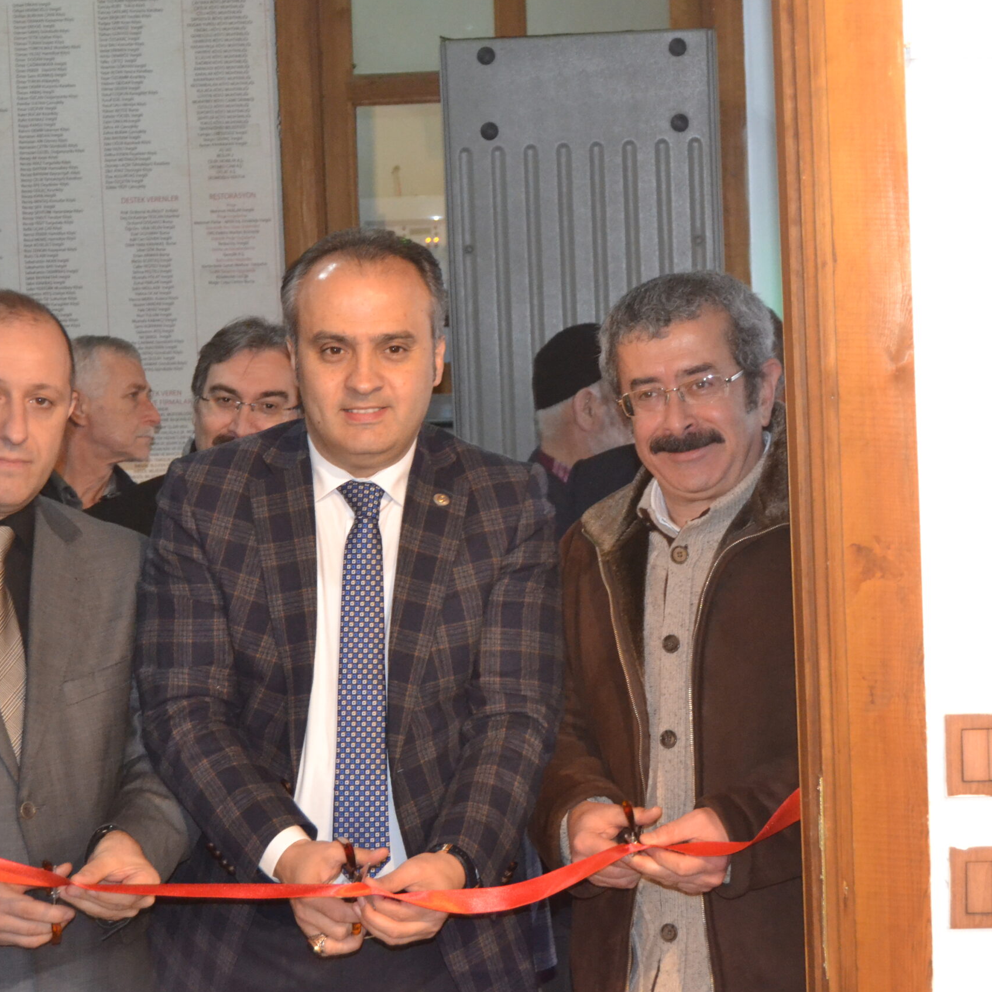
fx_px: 2496
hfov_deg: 22.5
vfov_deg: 22.5
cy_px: 495
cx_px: 462
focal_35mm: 77
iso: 2800
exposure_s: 1/60
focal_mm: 40
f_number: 5
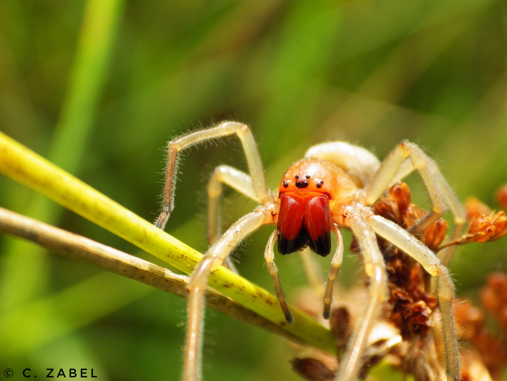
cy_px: 190
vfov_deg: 12.5
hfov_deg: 16.6
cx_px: 254
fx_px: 1743
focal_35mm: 119
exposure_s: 1/160
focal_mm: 21.3
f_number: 4.8
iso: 100
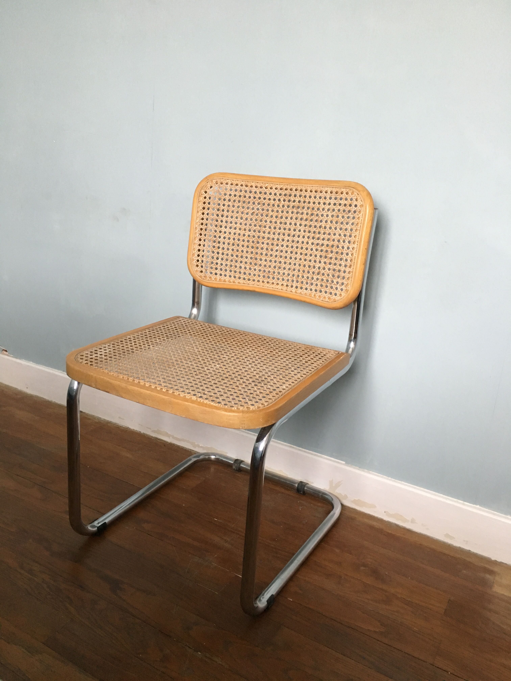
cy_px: 340
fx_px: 571
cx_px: 256
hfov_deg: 48.2
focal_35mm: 29
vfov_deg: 61.7
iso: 160
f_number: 2.2
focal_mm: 4.15
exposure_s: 1/33
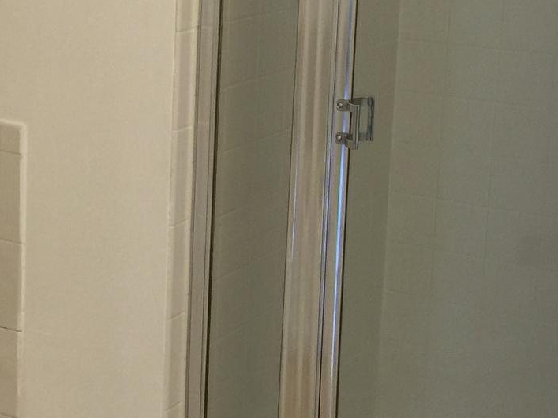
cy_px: 99
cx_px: 166
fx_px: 1354
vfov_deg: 17.5
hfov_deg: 23.1
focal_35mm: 84
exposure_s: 1/30
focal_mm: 4.15
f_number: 2.2
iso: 32
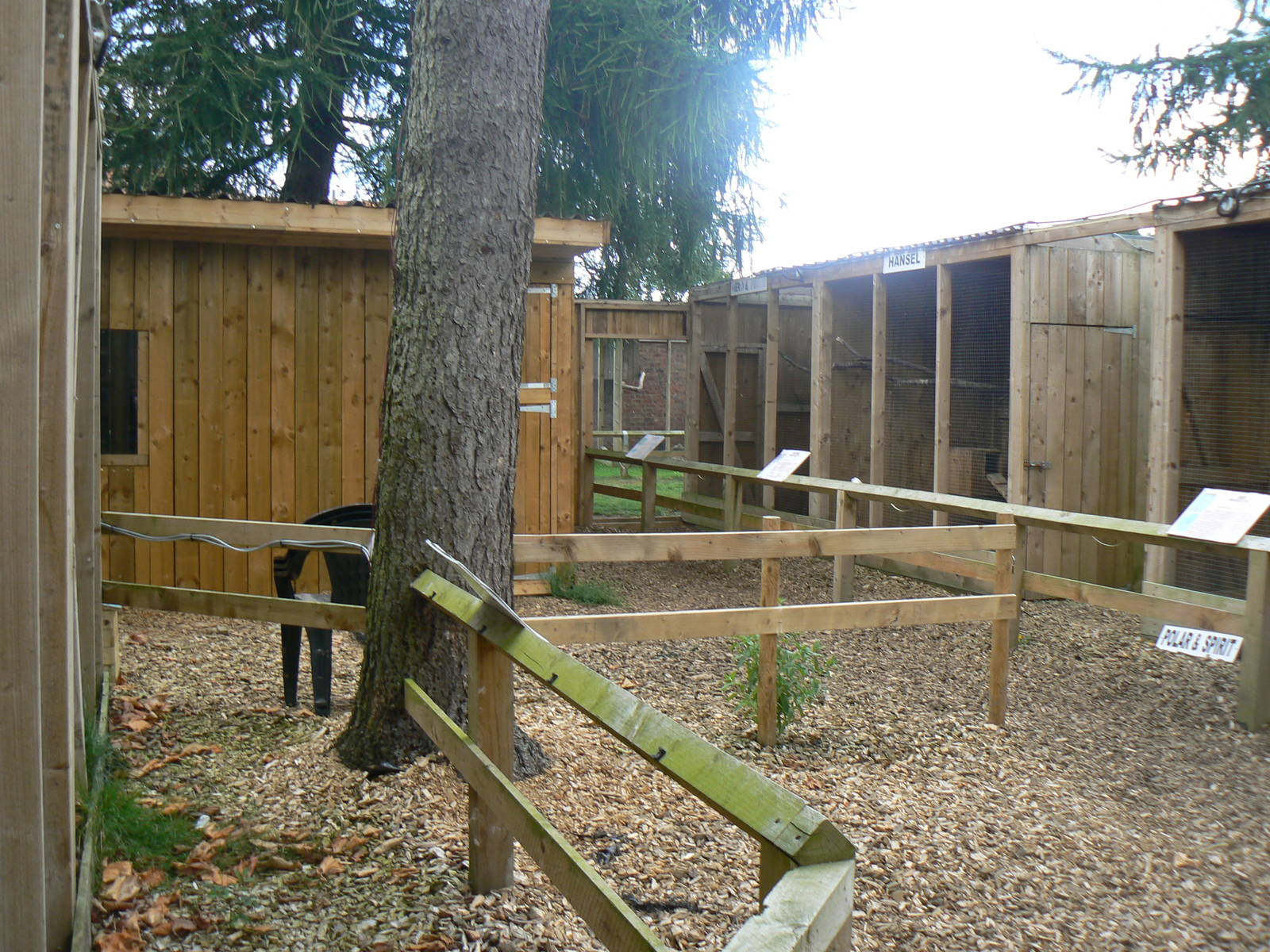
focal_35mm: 36
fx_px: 1321
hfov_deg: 51.4
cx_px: 635
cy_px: 476
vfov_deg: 39.7
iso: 80
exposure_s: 1/100
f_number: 4
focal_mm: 6
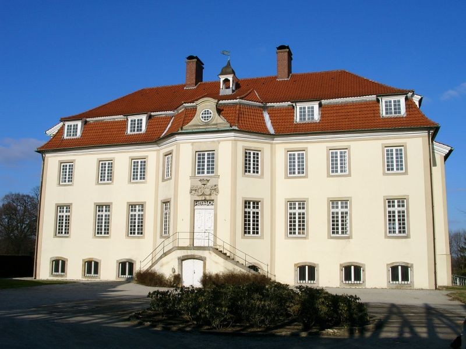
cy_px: 174
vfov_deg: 40.7
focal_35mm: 35
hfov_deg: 52.6
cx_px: 233
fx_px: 471
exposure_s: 1/749
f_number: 5.6
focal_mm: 7.39
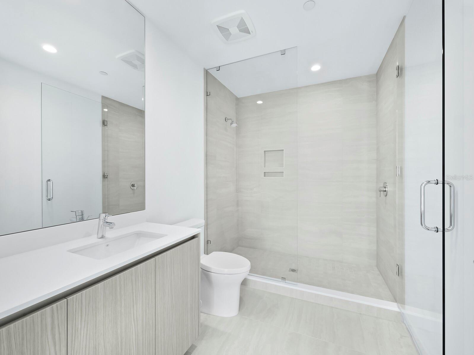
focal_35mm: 14
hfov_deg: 102.1
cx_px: 237
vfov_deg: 85.7
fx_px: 192
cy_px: 178
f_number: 10
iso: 400
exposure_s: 1/3
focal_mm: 7
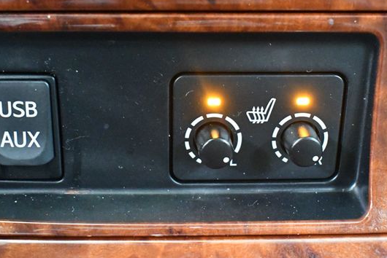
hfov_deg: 34.4
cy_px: 122
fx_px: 624
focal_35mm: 58
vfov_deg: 23.4
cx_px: 172
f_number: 4
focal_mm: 24
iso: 12800
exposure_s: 1/40
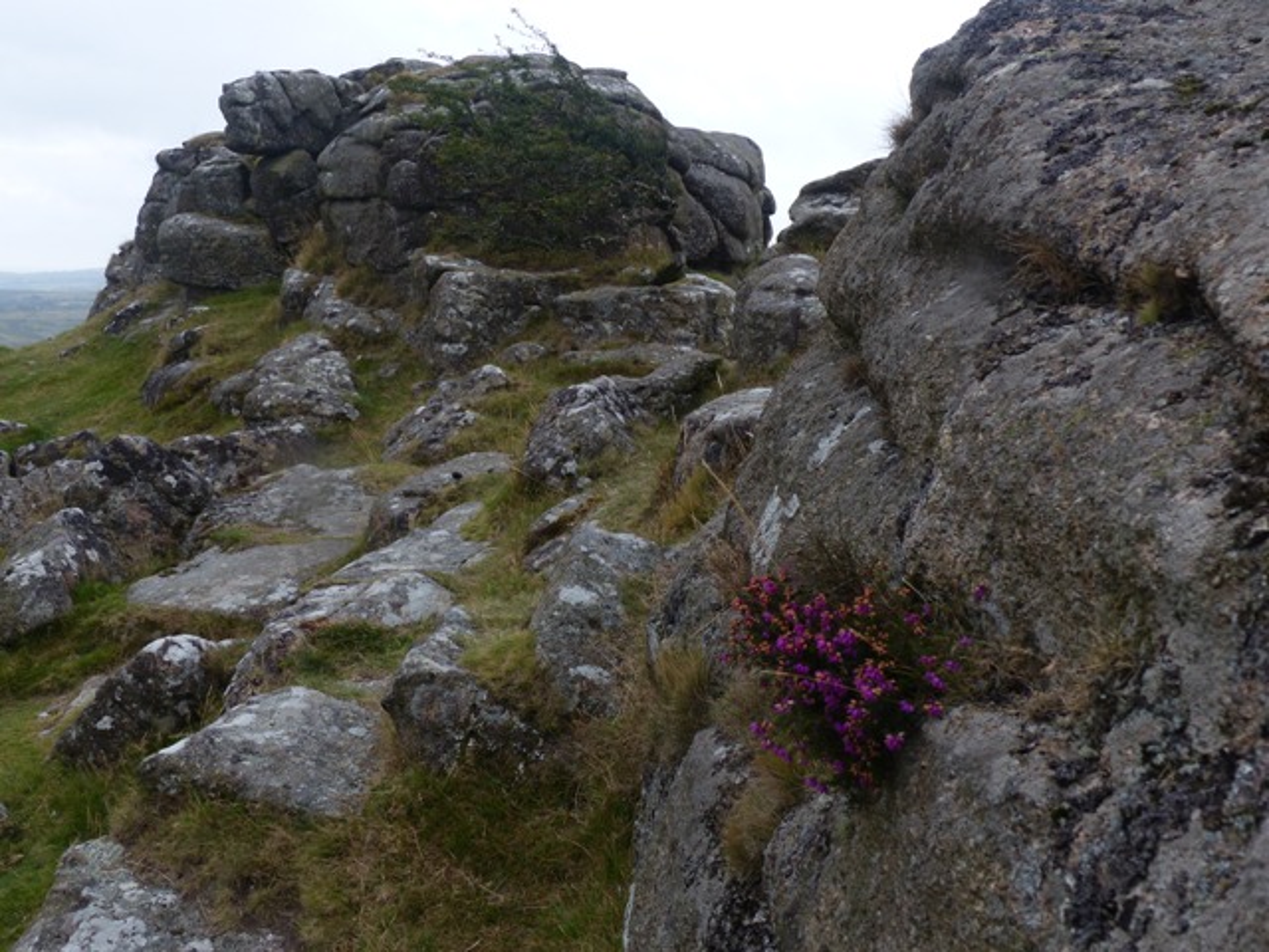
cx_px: 634
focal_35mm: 42
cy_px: 476
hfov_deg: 44.8
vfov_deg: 34.3
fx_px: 1540
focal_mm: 7.6
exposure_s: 1/160
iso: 100
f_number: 4
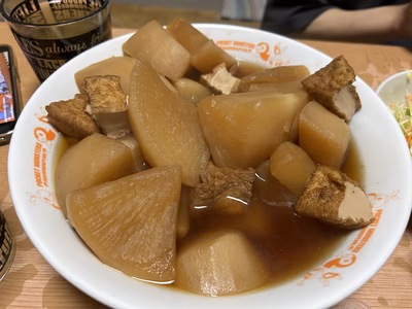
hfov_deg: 67.3
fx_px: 309
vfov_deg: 53.1
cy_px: 154
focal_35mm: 26
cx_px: 206
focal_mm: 5.7
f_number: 1.5
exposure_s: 1/60
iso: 200
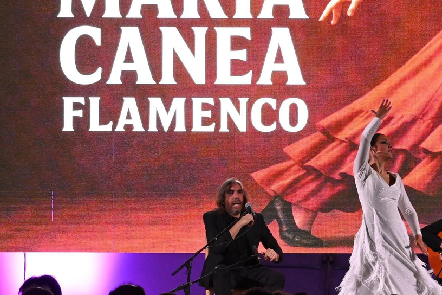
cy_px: 203
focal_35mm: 194
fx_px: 2382
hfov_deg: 10.6
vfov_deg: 7.1
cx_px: 359
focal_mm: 66
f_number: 6.3
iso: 5000
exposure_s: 1/100
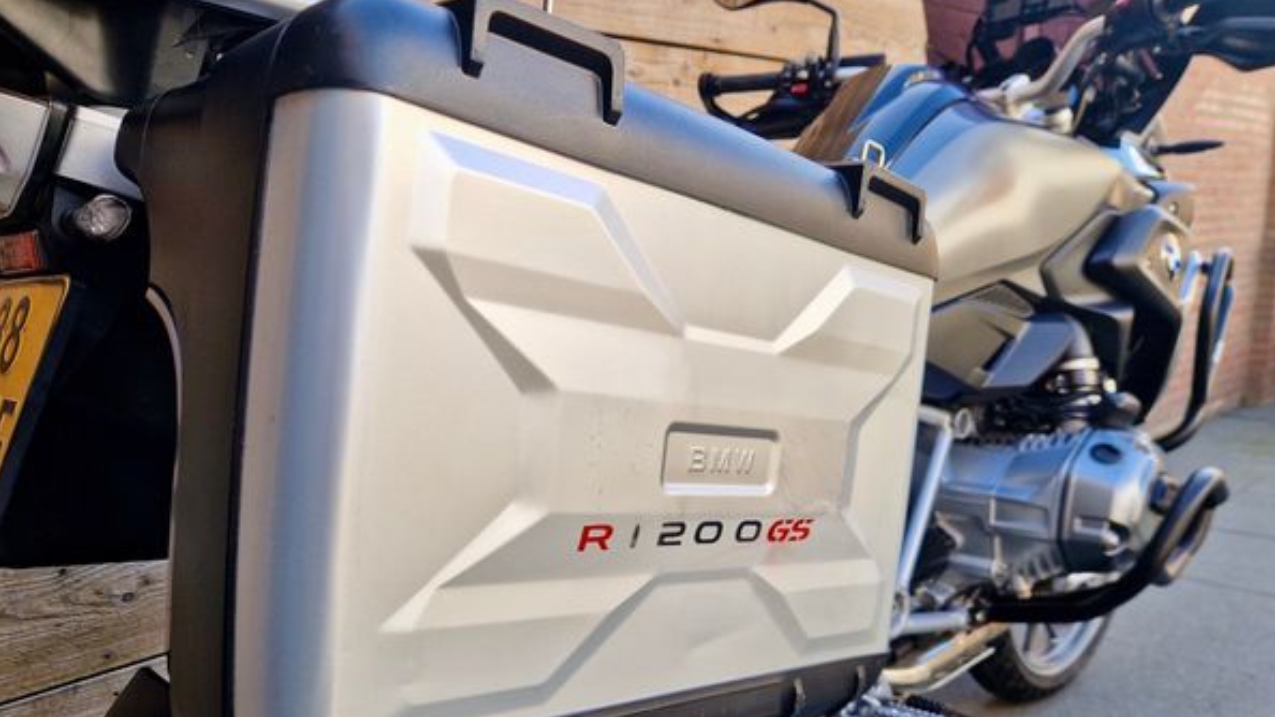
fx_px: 913
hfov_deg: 69.8
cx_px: 618
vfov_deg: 42.2
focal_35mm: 27
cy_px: 494
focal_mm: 5.4
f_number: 1.8
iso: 50
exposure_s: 1/191
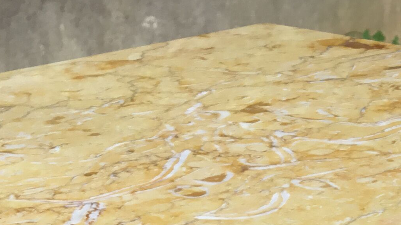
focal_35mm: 108
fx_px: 1148
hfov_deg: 19.8
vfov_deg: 10.3
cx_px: 149
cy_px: 458
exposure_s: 1/112
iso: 25
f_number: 2.4
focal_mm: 3.3
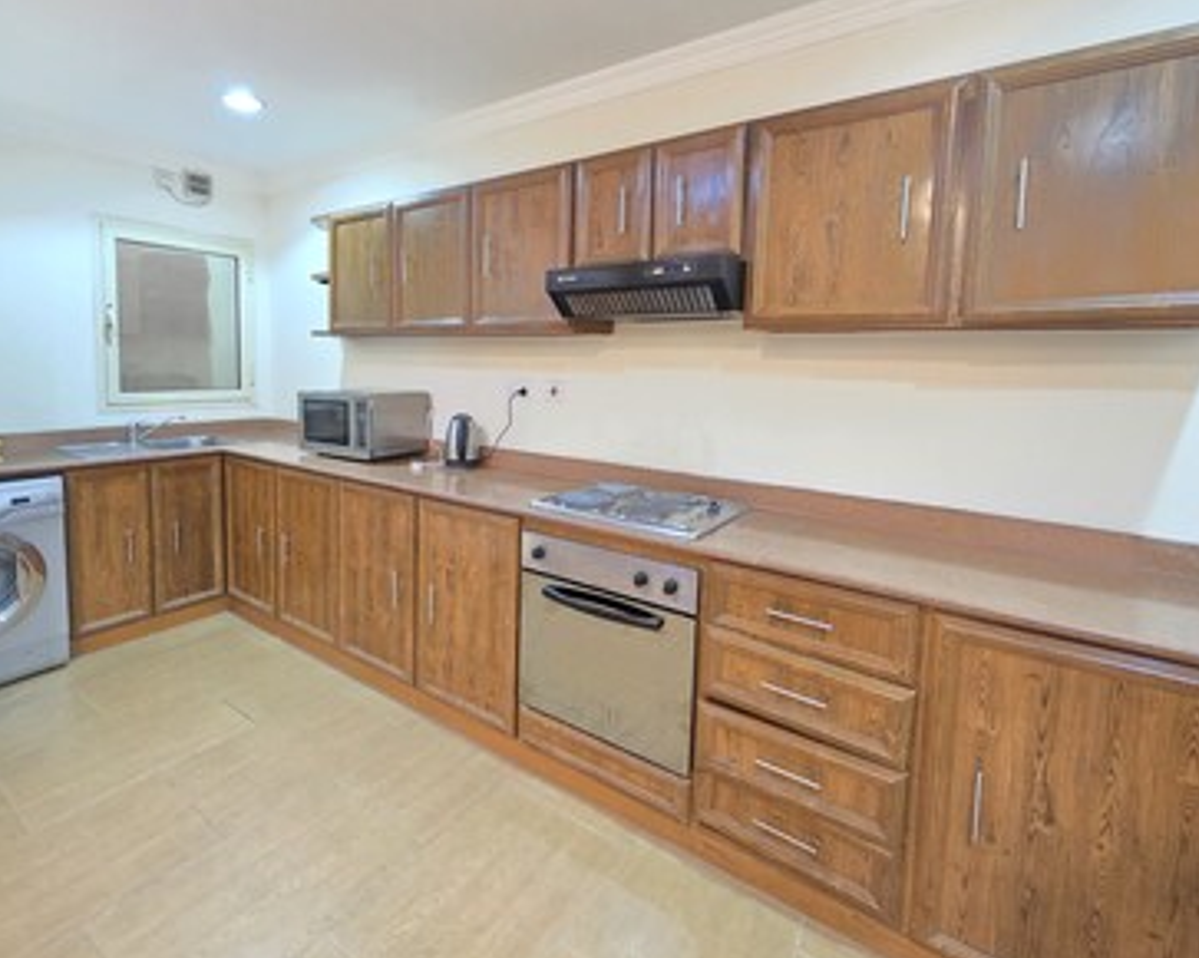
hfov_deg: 92.8
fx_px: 567
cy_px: 424
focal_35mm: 16
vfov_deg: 80.0
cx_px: 533
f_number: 1.9
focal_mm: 2.2
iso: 800
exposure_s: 1/50
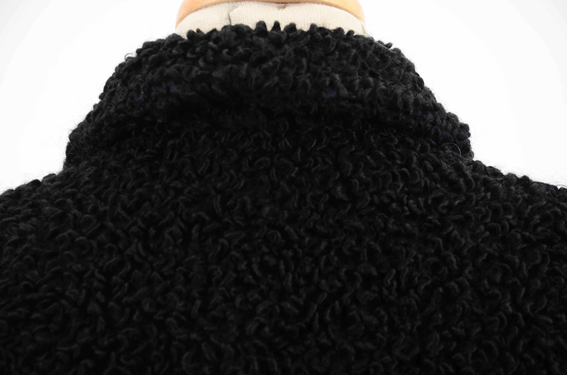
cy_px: 188
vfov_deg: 8.7
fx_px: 2475
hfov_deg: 13.1
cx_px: 284
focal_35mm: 158
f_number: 7.1
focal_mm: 105
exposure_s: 1/80
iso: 160
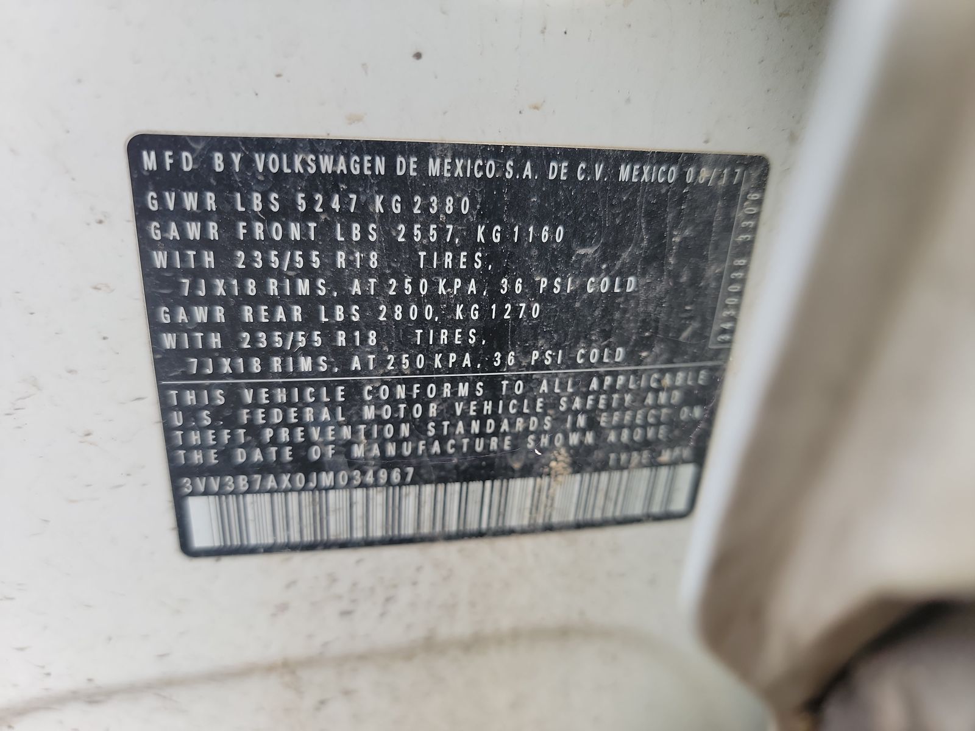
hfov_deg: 71.6
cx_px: 488
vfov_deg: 56.8
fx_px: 676
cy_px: 366
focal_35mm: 24
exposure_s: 1/119
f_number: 1.8
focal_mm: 6.7
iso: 70
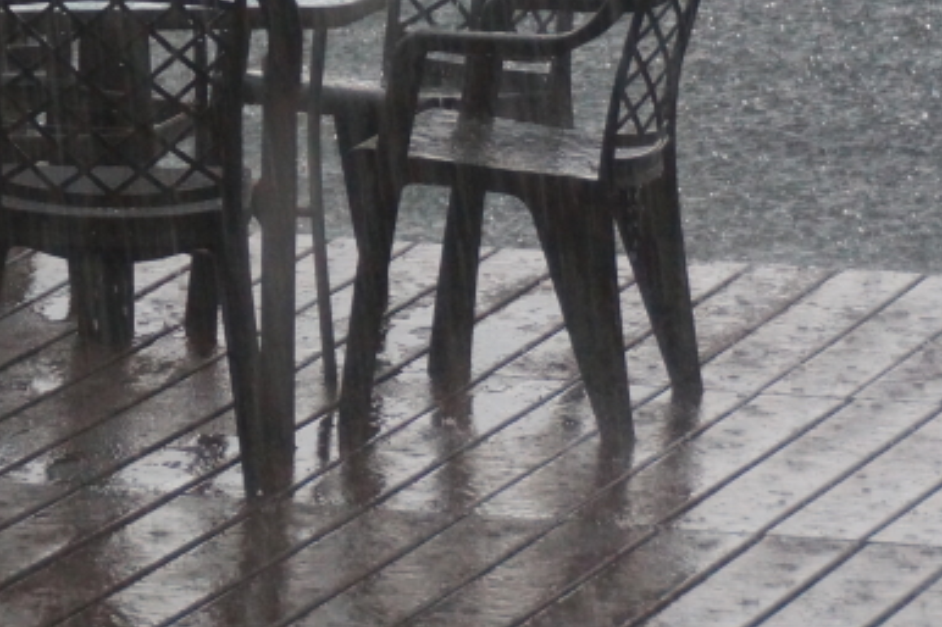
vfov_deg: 3.9
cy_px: 185
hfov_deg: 5.9
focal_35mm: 350
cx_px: -46
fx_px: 9154
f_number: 5.6
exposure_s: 1/100
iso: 1600
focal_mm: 90
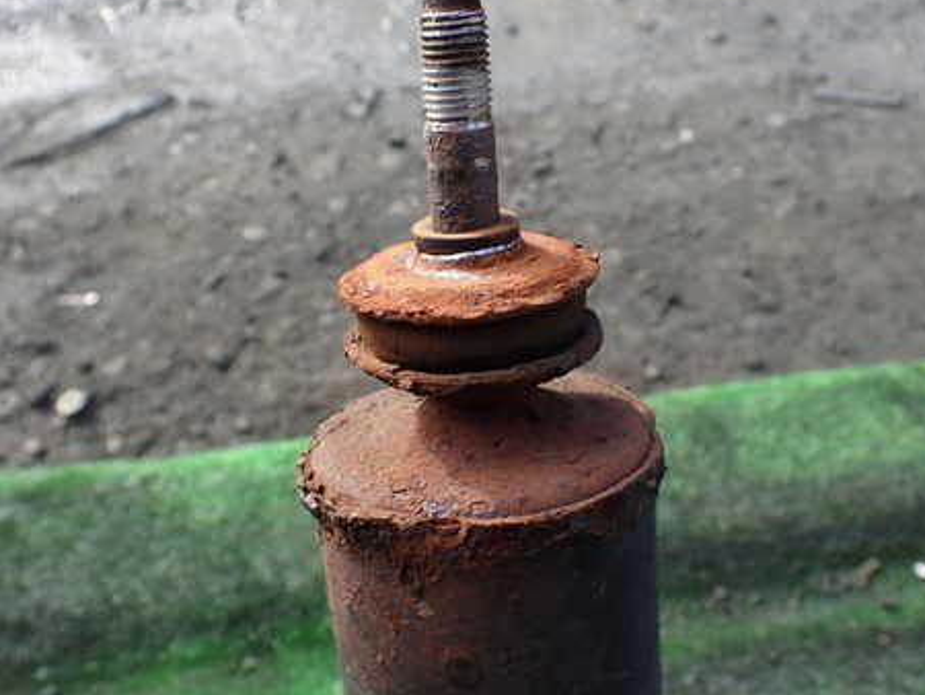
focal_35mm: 40
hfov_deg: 46.7
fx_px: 1069
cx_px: 516
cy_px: 304
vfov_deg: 35.9
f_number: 3.2
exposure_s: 1/200
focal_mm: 5.4
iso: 100
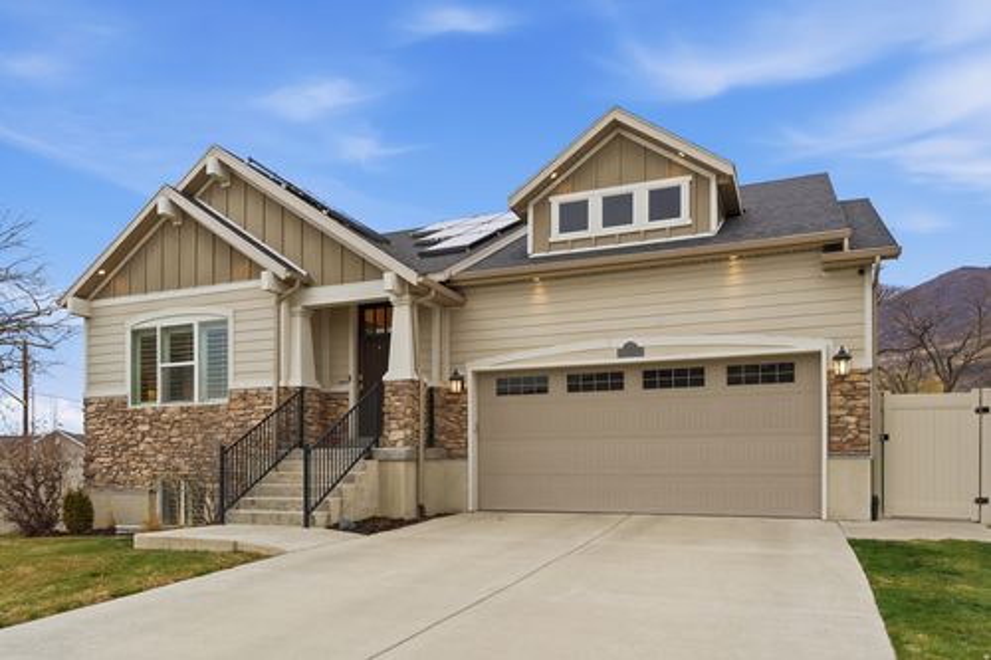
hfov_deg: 73.8
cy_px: 330
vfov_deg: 53.1
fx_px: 660
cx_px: 496
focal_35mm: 24
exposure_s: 1/1600
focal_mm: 24
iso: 100
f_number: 8
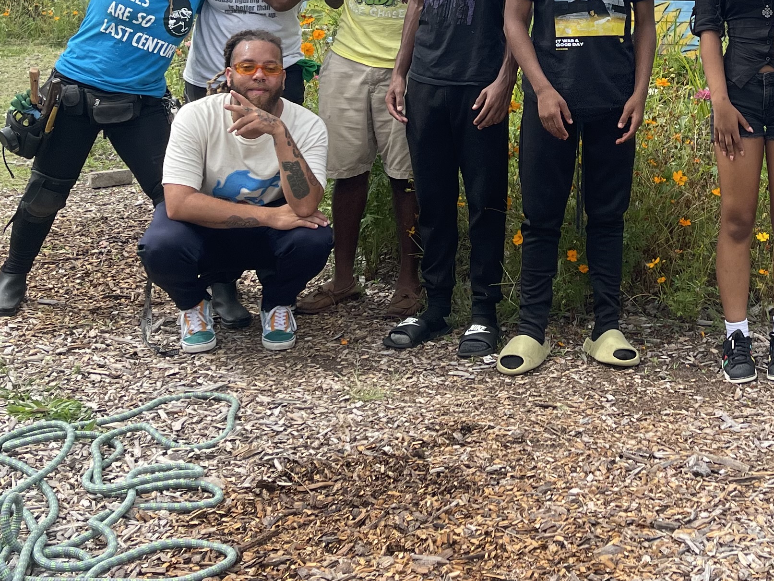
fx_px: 1453
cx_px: 614
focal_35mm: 65
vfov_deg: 21.7
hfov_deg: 29.2
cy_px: -22
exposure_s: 1/4902
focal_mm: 5.1
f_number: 1.6
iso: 50
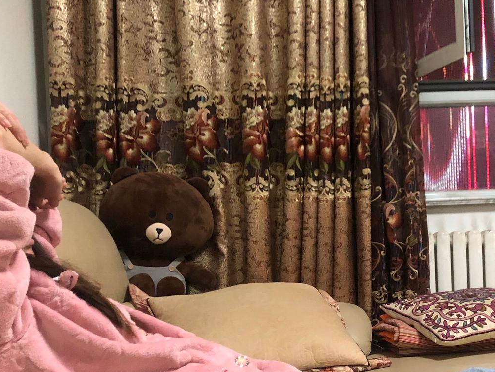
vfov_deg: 25.4
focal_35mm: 57
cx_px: 380
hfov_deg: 33.0
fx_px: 815
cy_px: 272
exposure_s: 1/7
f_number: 1.8
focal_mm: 3.99
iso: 80
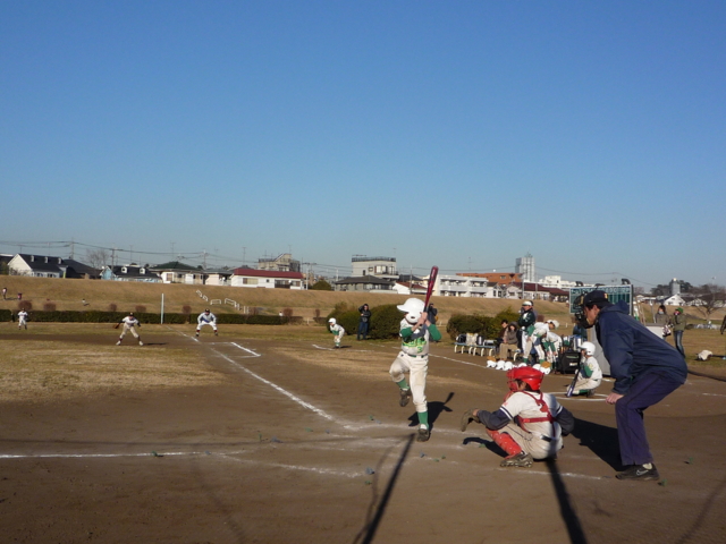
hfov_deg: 47.9
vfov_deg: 36.8
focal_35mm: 39
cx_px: 363
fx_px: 818
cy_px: 272
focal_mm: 4.9
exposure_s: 1/640
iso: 100
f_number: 5.6
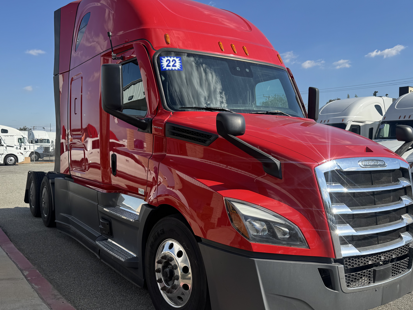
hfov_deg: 56.8
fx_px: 382
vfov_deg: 44.1
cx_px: 208
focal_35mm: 32
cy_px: 162
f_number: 1.78
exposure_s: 1/3802
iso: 80
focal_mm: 6.76
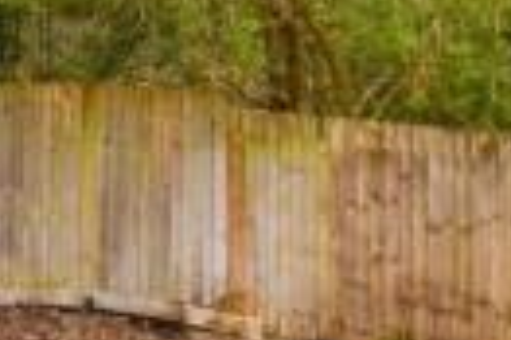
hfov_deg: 22.7
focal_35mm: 75
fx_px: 1063
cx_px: -228
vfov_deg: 17.7
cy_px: 6
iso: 400
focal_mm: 10
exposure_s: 1/250
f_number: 8
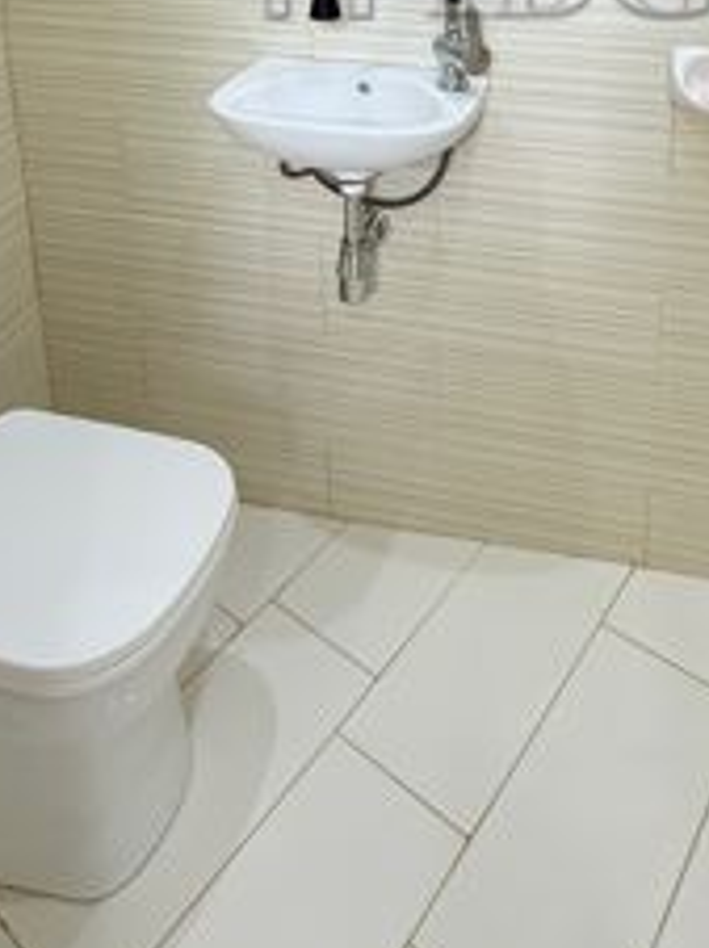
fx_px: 903
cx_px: 480
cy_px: -25
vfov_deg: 45.6
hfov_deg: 42.2
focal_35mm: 33
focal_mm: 2.22
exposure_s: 1/100
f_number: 2.2
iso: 200
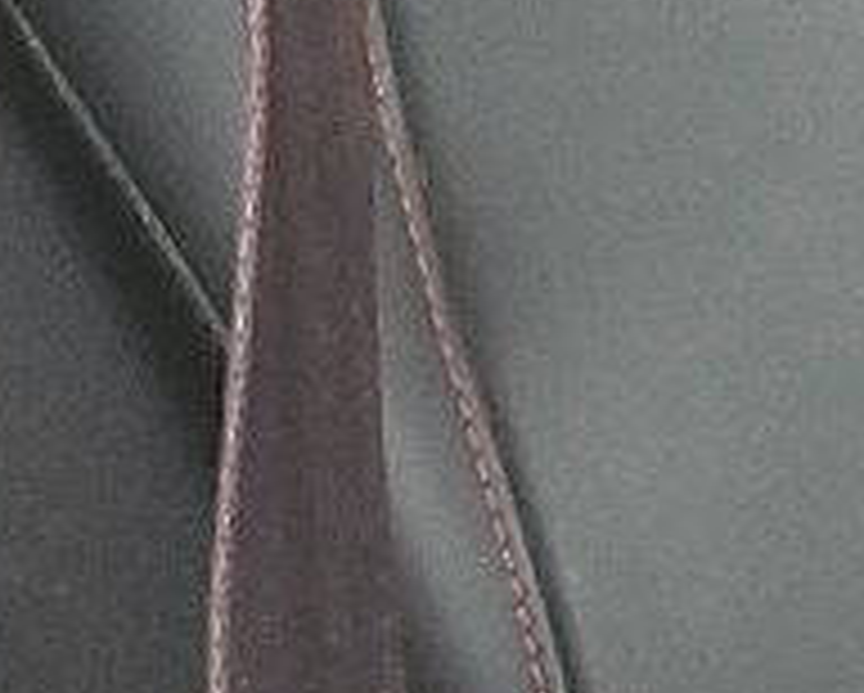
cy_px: -72
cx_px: 2529
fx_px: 5401
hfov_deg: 8.0
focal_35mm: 211
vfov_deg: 7.3
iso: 106
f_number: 1.5
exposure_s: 1/60.2
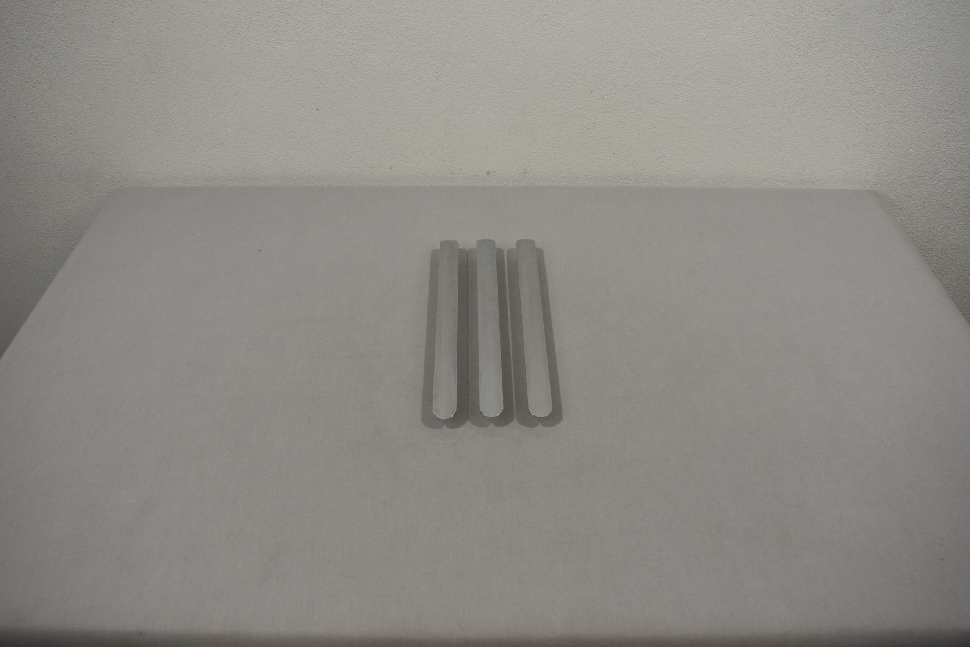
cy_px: 324
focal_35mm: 32
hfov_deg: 59.5
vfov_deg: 41.7
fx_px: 849
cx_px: 485
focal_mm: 21
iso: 320
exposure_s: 1/125
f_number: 5.6
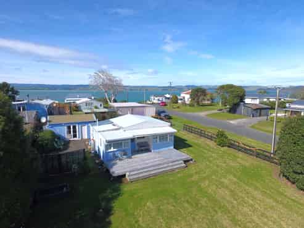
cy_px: 114
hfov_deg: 81.8
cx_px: 152
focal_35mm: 20
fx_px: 176
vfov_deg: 65.9
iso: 100
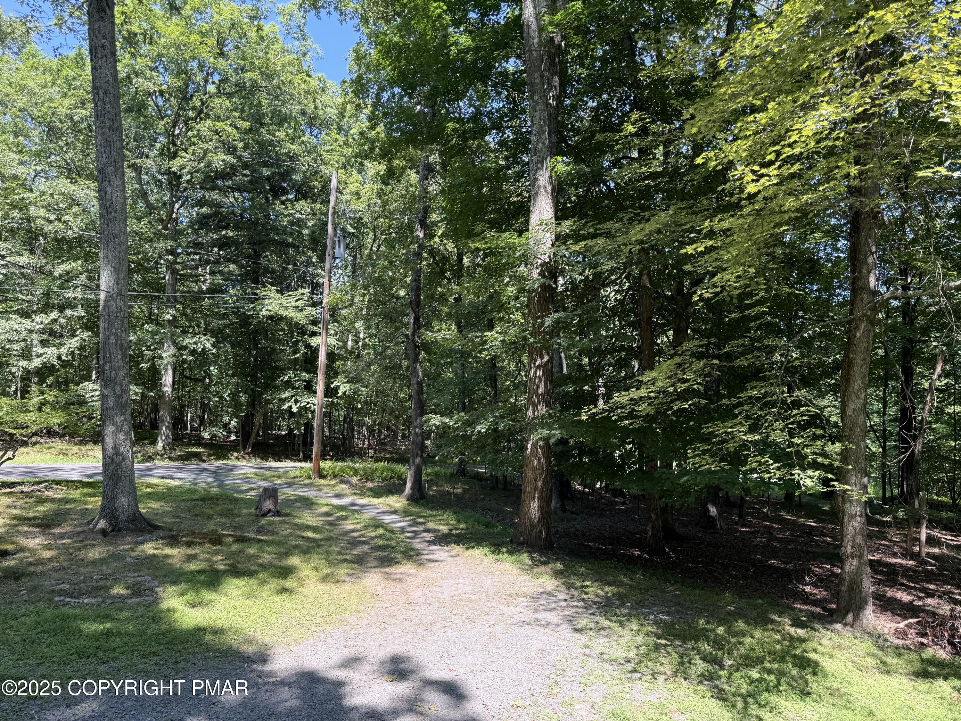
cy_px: 360
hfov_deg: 71.6
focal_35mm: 24
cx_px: 480
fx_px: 666
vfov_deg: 56.8
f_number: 1.78
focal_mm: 6.76
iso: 80
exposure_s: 1/348
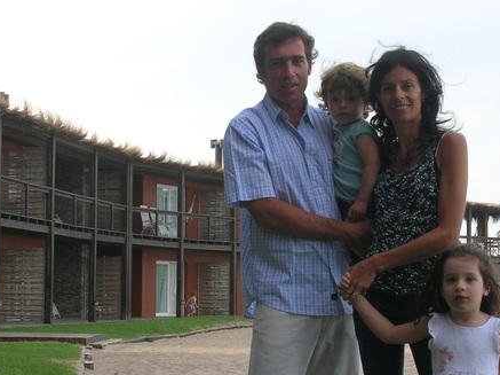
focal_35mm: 79
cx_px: 261
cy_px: 237
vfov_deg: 18.6
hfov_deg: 24.7
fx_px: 1140
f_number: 5.7
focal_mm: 9
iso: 50
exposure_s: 1/69.4
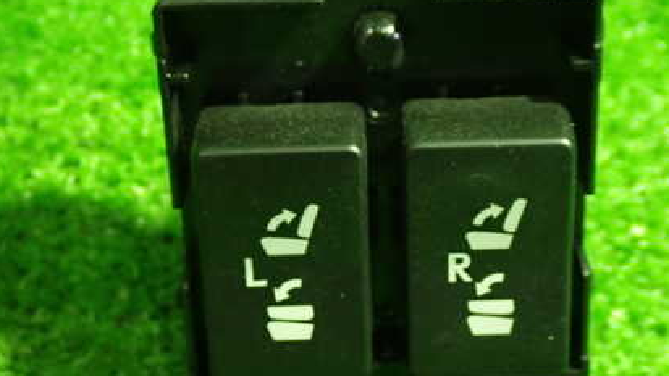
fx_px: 1402
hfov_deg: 26.8
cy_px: 226
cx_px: 399
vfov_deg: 15.3
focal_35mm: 79
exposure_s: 1/15
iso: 800
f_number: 3.2
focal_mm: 9.01
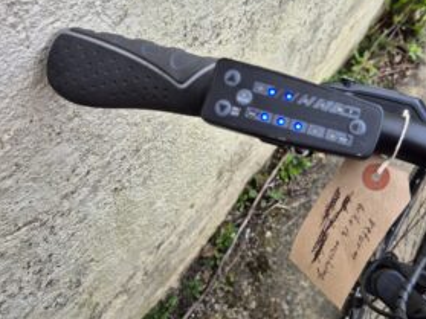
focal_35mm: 33
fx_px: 406
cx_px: 250
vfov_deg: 42.8
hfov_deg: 55.1
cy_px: 134
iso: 25
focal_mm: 5.4
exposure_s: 1/308
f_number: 1.8
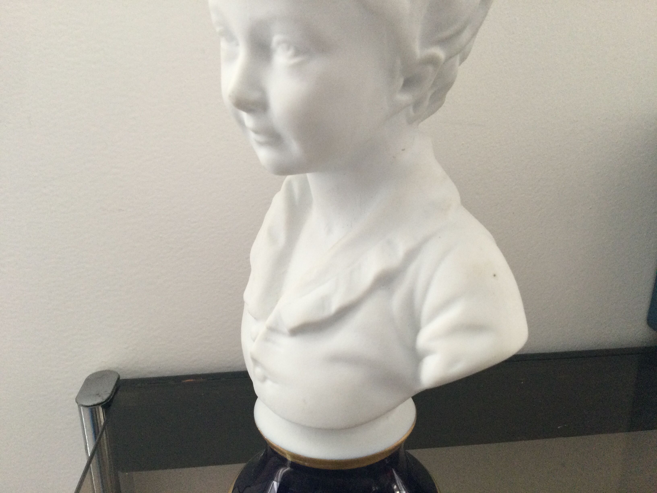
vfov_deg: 45.4
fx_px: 588
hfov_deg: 58.4
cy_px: 246
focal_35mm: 31
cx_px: 328
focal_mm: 3.3
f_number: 2.4
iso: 125
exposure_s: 1/33
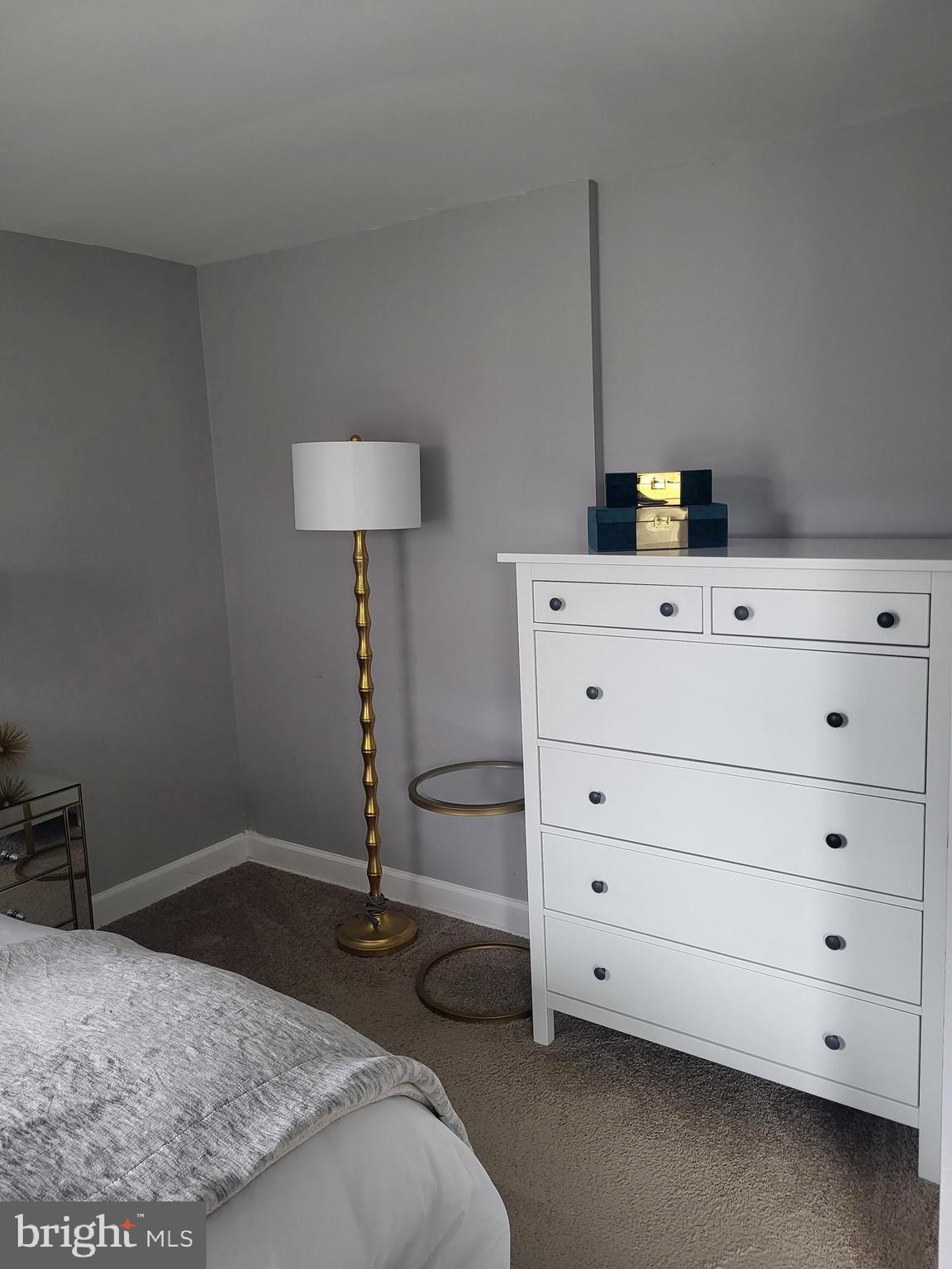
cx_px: 476
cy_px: 634
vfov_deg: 67.3
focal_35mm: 26
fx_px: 953
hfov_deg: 53.1
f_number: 1.8
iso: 160
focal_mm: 5.4
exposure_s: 1/40
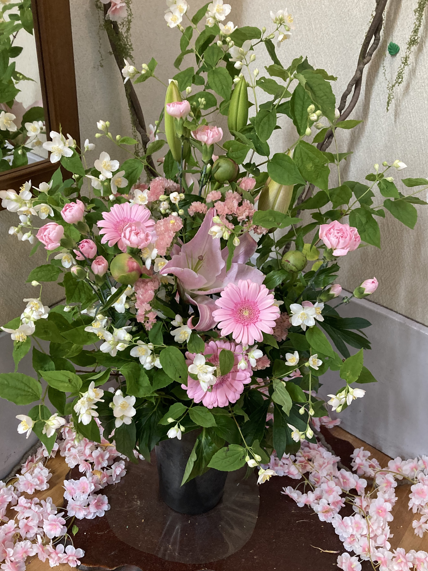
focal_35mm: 32
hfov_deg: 44.2
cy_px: 318
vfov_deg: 56.7
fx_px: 528
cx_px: 209
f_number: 1.8
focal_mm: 4
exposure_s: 1/60
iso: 250
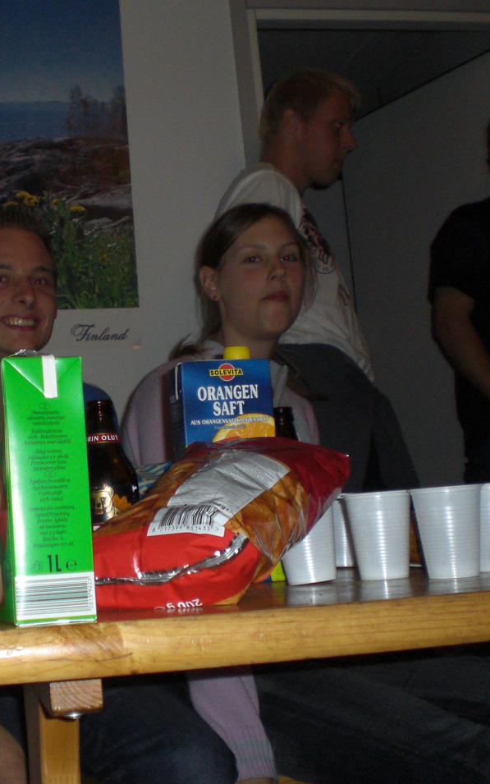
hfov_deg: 23.4
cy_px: 393
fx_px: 1154
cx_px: 60
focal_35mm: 54
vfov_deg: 37.5
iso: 200
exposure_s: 1/60
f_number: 3.1
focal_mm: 6.3
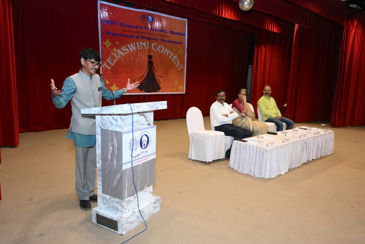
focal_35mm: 27
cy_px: 122
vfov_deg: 47.9
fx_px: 274
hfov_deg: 67.4
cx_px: 182
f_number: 6.3
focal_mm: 27
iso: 2000
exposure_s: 1/200
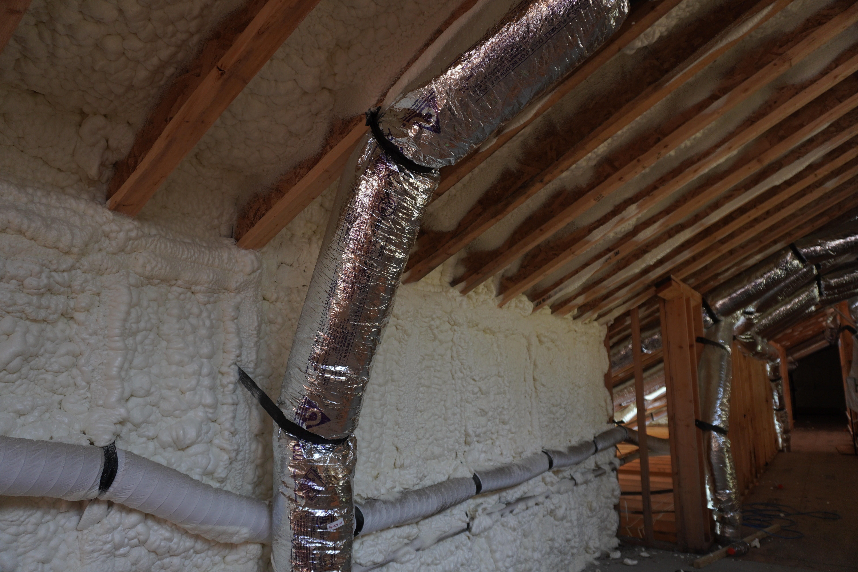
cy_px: 286
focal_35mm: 24
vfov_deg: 53.1
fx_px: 572
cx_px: 429
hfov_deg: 73.7
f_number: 4.5
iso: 200
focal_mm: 16
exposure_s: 1/50
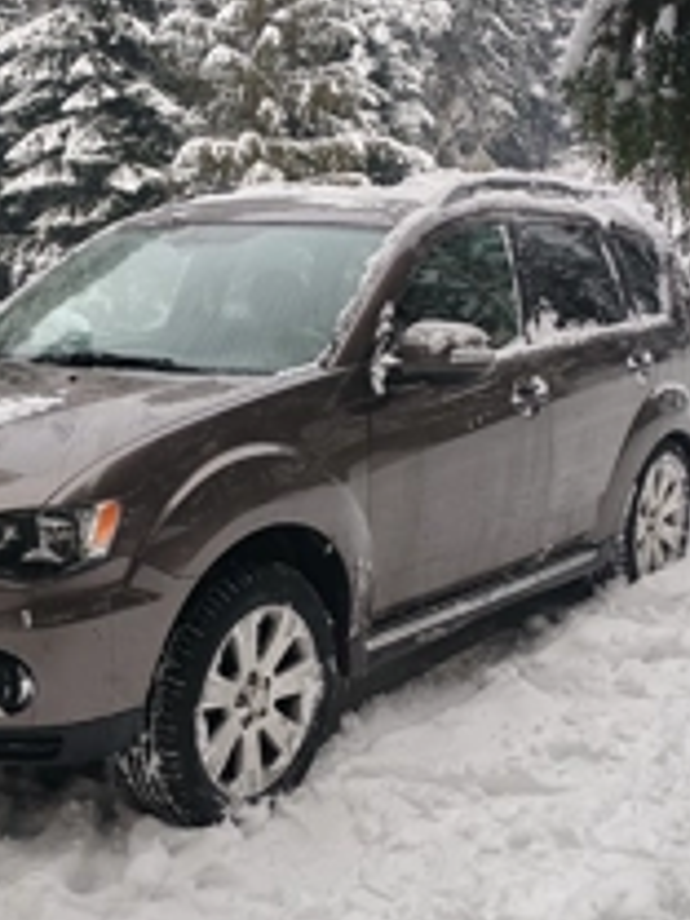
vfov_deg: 36.8
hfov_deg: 27.9
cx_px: 257
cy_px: 522
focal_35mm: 52
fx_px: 1382
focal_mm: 6.12
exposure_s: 1/100
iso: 50
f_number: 1.9
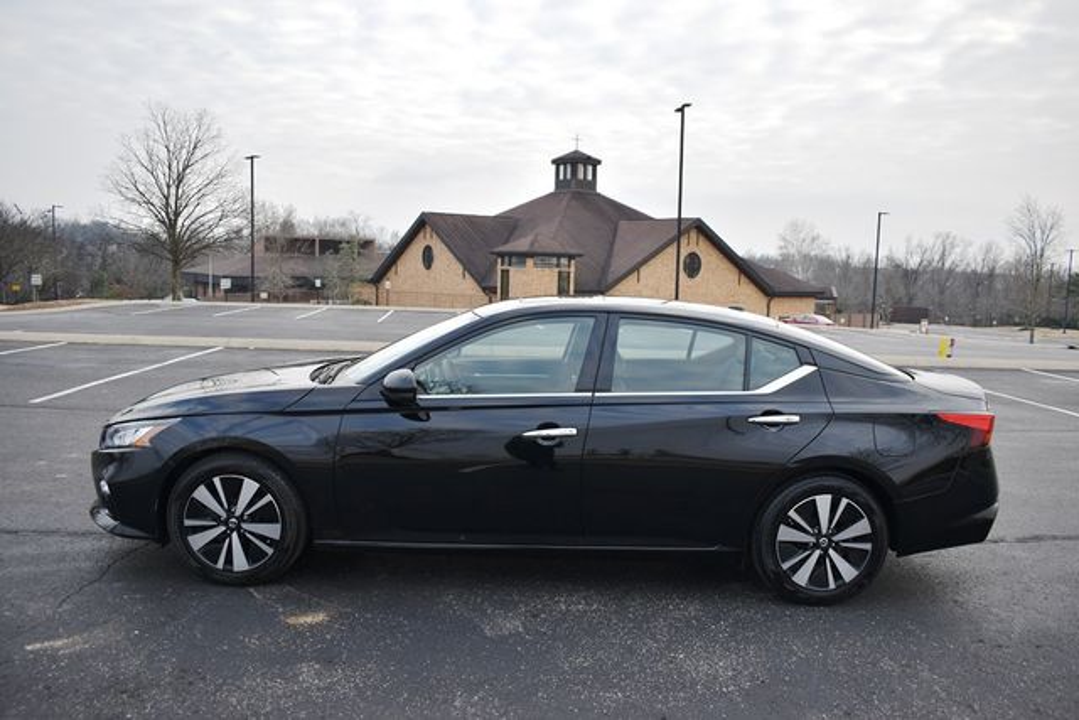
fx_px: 809
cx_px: 540
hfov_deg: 67.4
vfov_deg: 48.0
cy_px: 360
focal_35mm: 27
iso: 400
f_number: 4.5
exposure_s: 1/250
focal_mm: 18
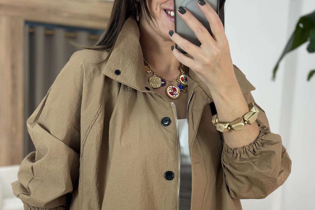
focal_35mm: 67
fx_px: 586
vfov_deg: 19.7
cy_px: 208
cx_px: 157
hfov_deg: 30.1
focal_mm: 6.86
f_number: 1.78
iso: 80
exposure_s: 1/127
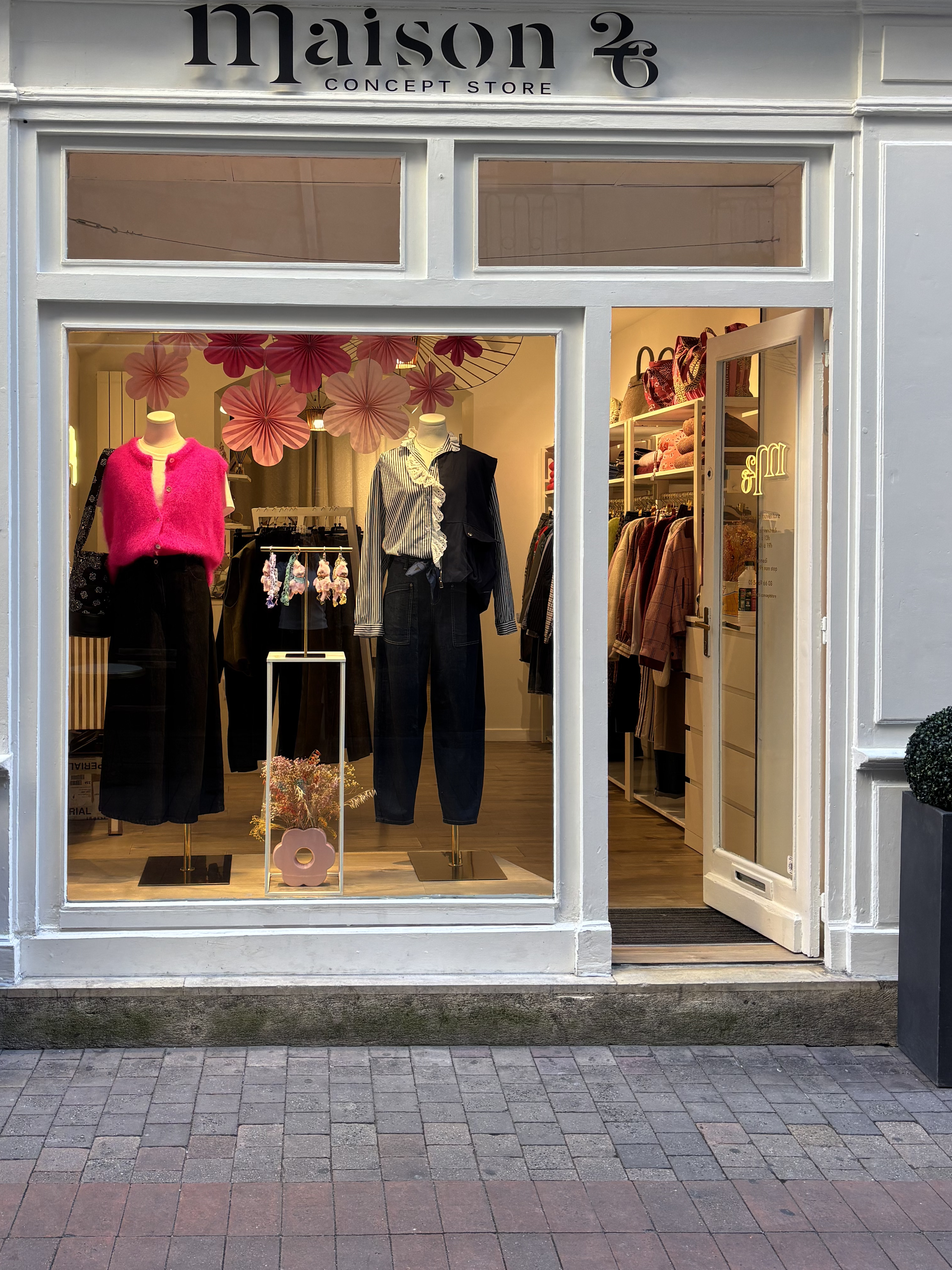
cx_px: 378
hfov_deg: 38.5
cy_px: 545
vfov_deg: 50.0
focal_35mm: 37
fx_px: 1357
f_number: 1.6
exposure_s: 1/100
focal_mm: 5.96
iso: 50
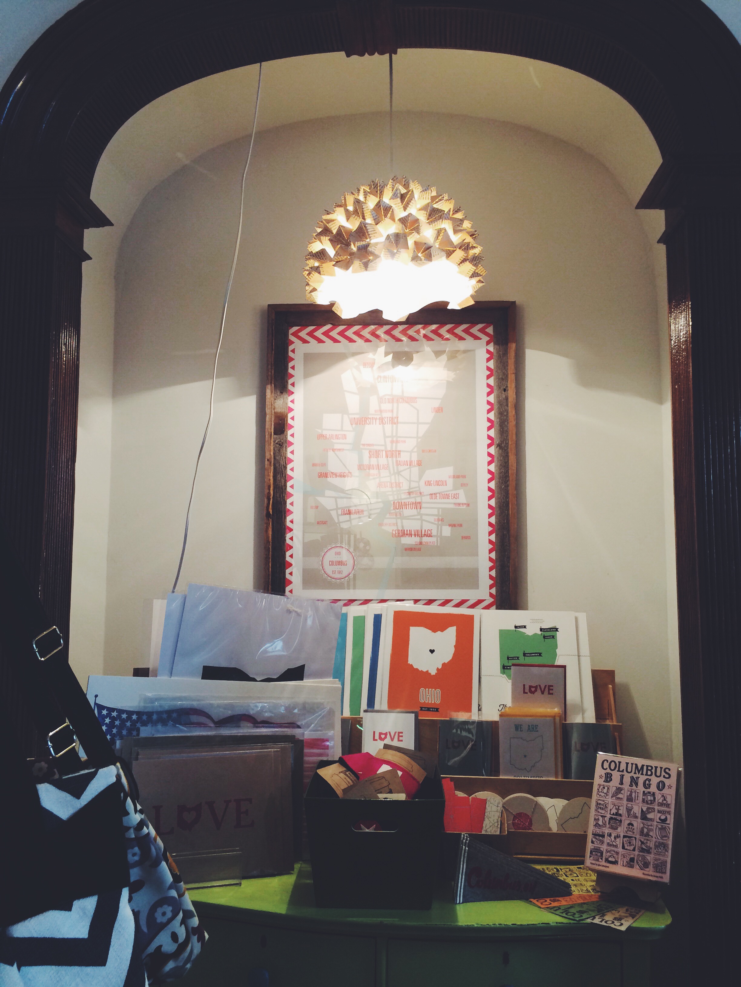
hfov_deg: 48.2
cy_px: 494
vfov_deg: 61.7
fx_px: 828
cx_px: 370
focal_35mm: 29
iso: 64
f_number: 2.2
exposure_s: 1/30
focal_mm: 4.15
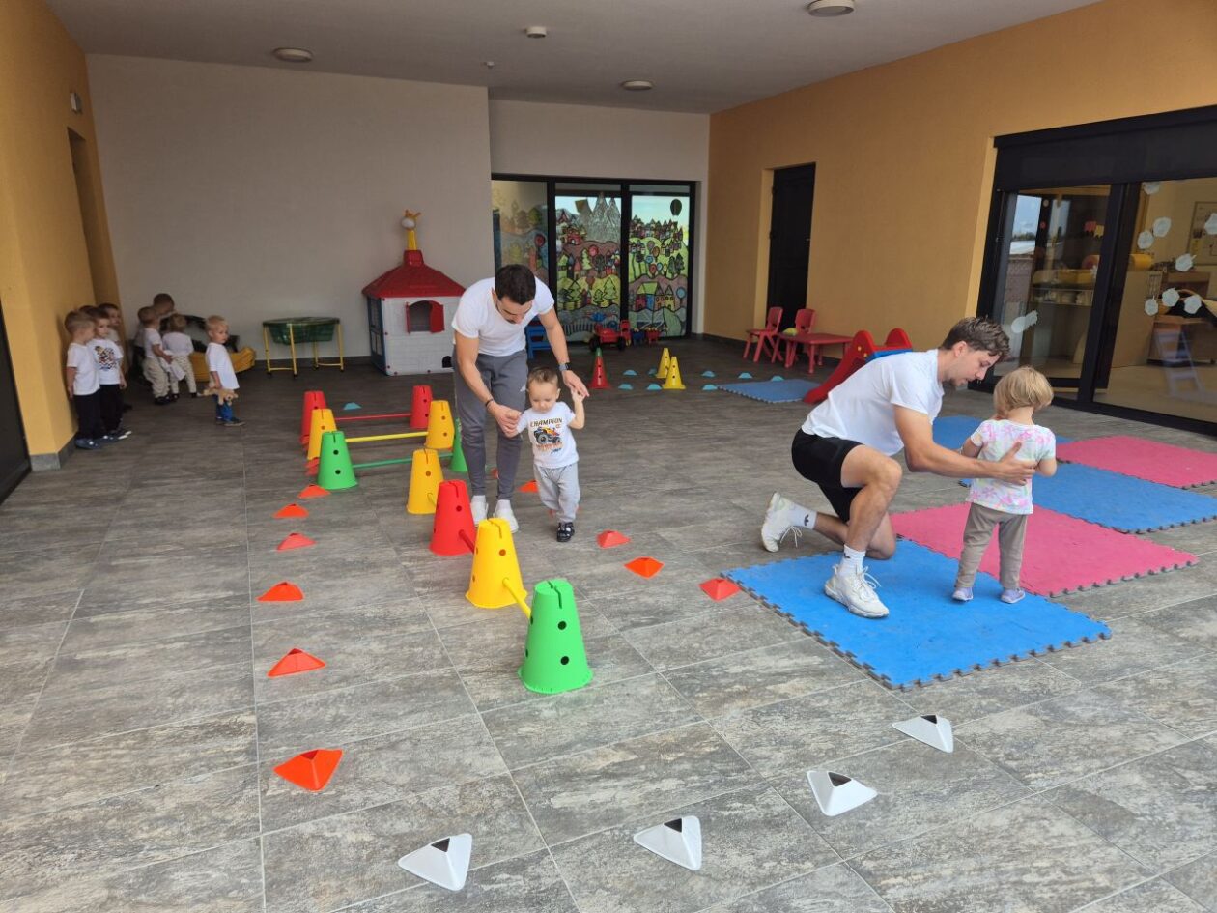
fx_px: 809
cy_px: 456
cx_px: 608
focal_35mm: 23
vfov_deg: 58.9
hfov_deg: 73.9
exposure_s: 1/180
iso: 50
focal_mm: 5.4
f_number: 1.8
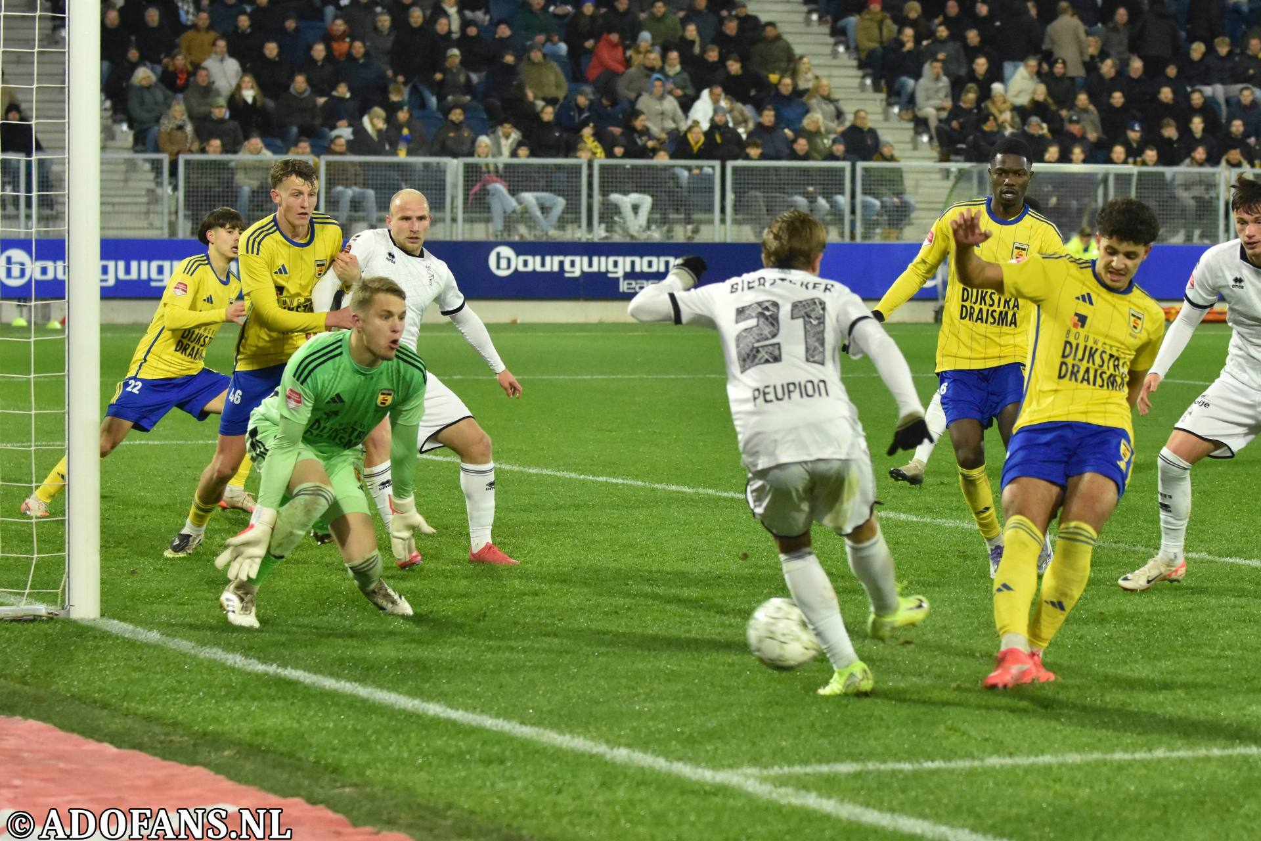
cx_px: 630
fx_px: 4203
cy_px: 420
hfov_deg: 17.1
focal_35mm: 120
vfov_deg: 11.4
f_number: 2.8
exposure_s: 1/800
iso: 2000
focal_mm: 80
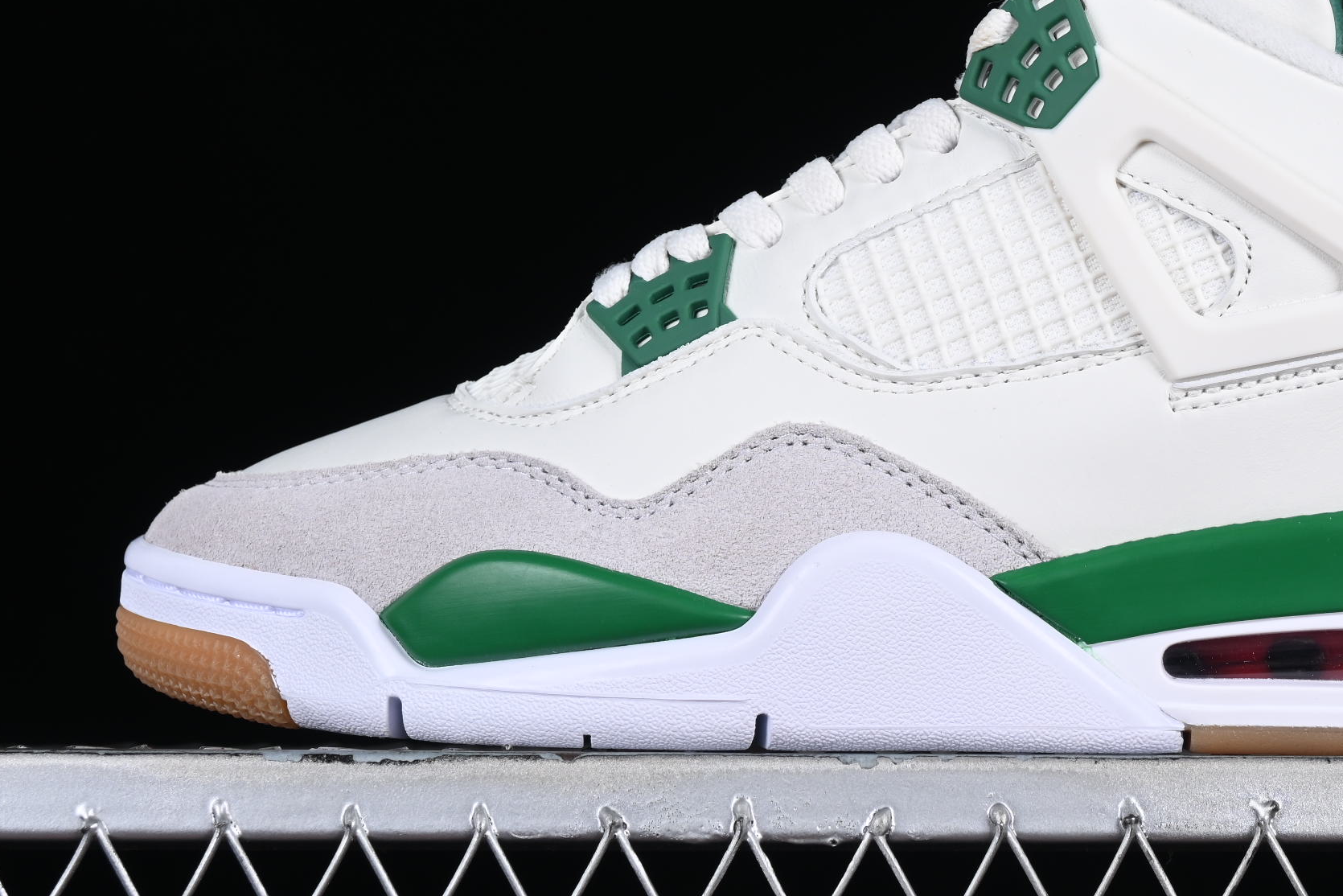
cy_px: 298
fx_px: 4664
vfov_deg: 11.0
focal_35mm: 125
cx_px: 895
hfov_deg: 16.4
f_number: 8
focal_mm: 50
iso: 160
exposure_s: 1/125
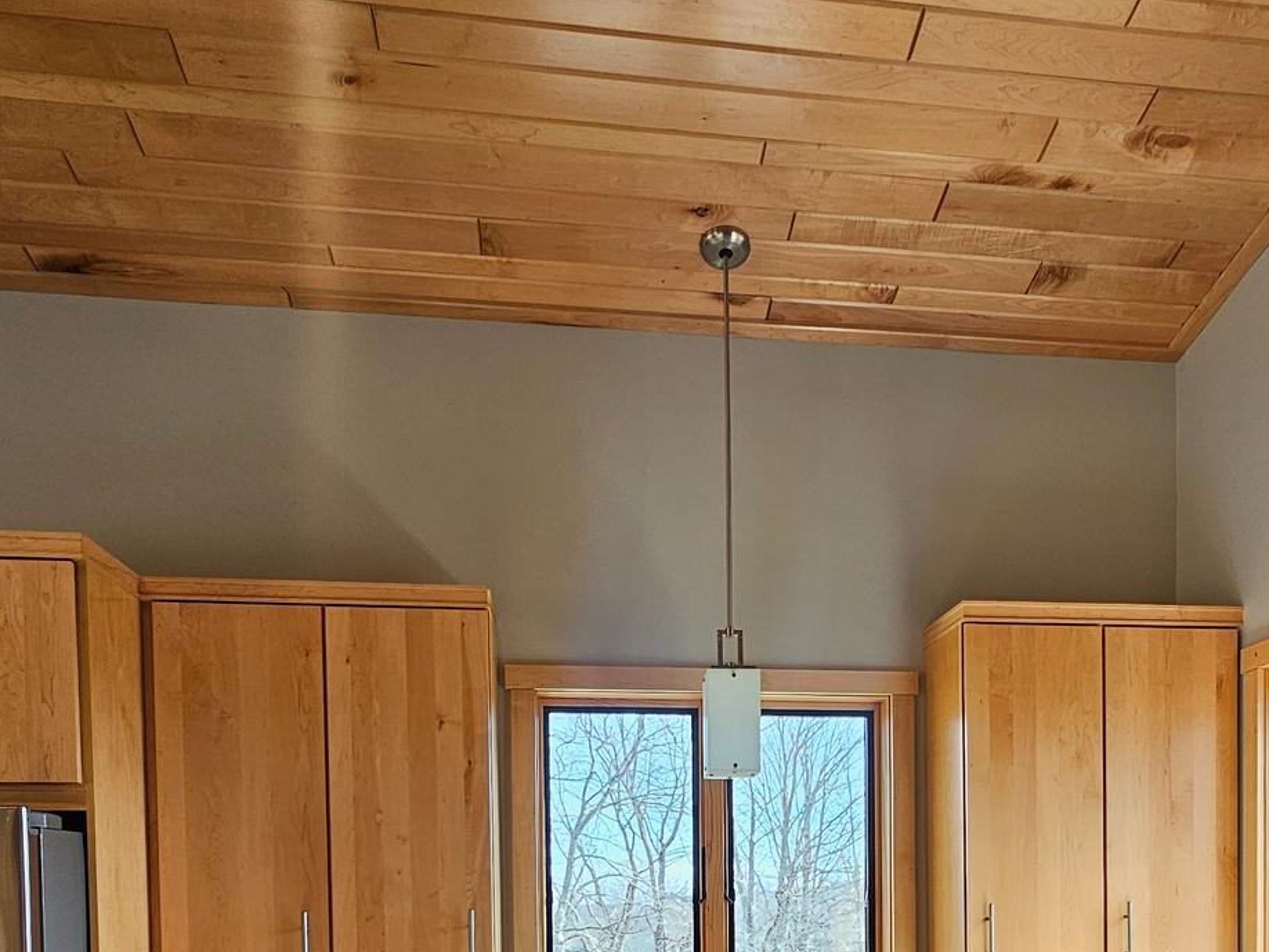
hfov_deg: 61.2
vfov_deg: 42.2
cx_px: 753
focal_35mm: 29
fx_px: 1063
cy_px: 935
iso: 64
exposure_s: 1/60
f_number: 2.2
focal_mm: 2.2
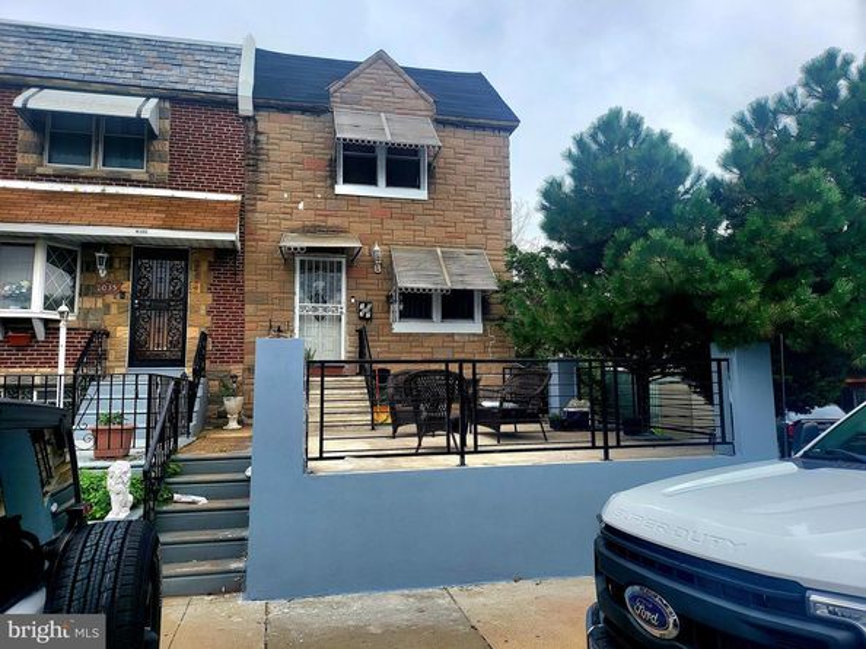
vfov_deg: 56.8
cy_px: 324
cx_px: 433
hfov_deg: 71.6
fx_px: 600
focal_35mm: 24
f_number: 1.8
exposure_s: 1/1250
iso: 40
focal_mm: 5
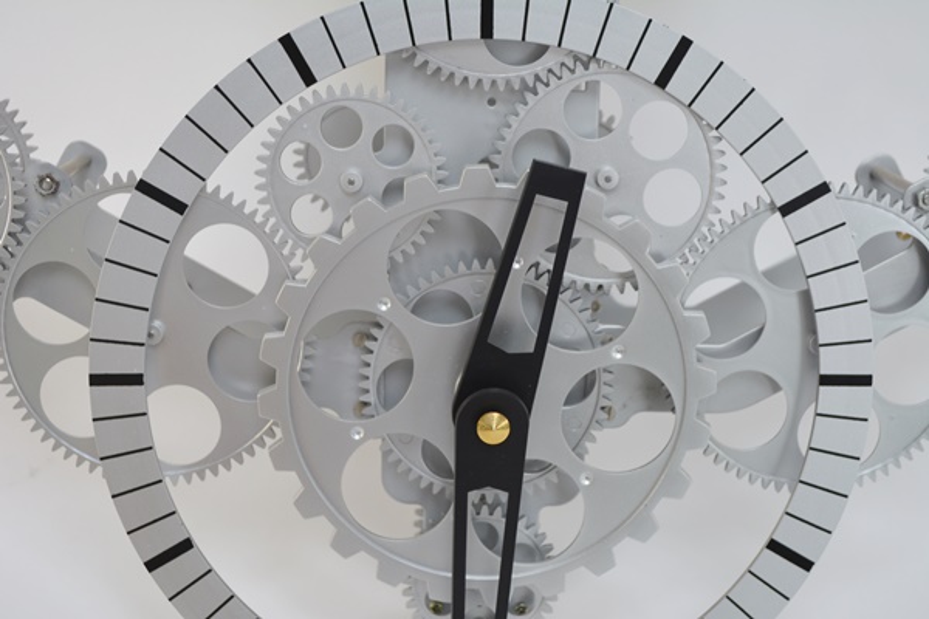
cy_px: 310
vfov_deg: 22.6
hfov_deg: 33.4
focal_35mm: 60
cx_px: 464
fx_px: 1548
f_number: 6.3
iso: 200
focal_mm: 40
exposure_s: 1/160
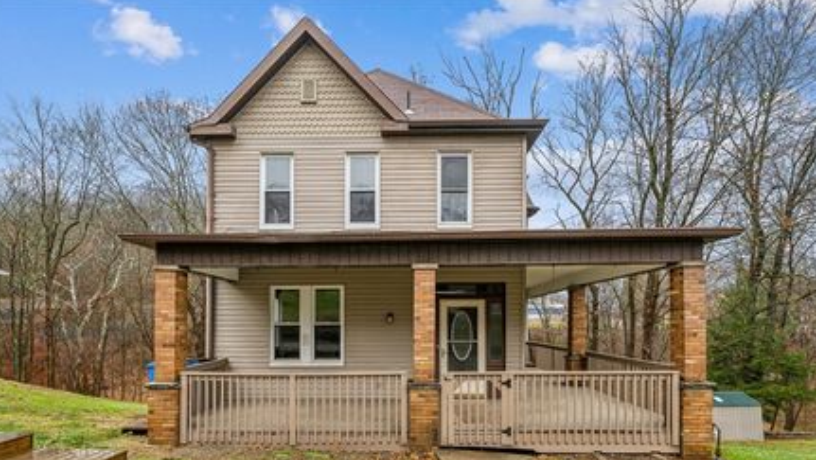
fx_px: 368
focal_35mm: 17
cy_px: 311
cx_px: 460
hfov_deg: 95.4
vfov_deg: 62.2
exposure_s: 1/5
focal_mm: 14
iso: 50
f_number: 11
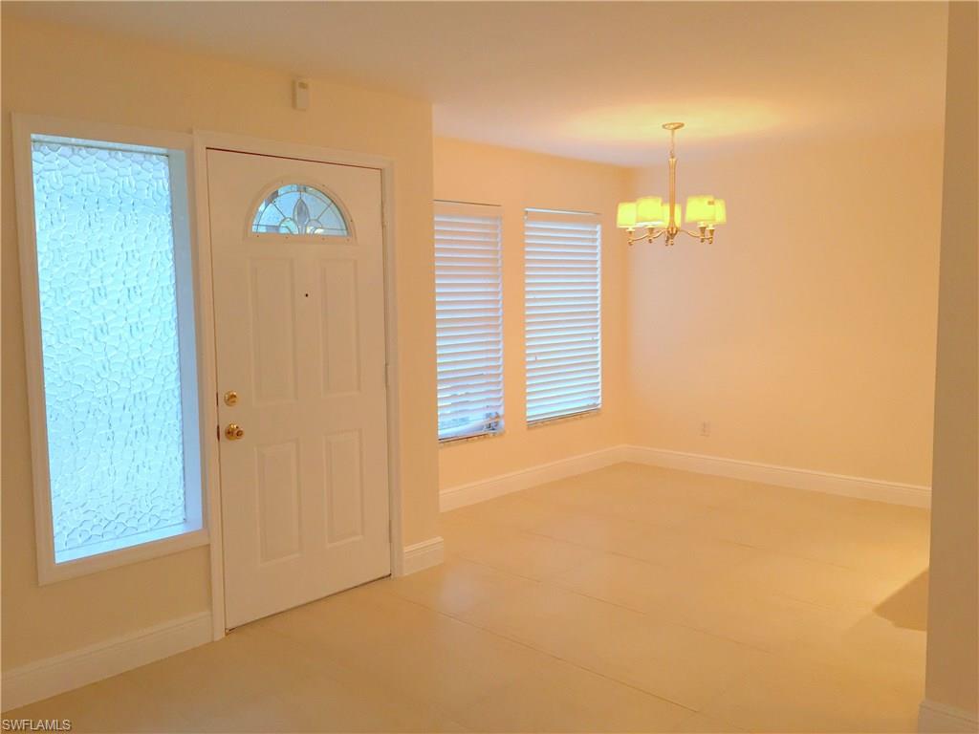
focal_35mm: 29
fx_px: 820
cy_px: 367
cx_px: 490
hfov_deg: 61.7
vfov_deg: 48.2
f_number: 2.2
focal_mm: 4.15
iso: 32
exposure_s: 1/30
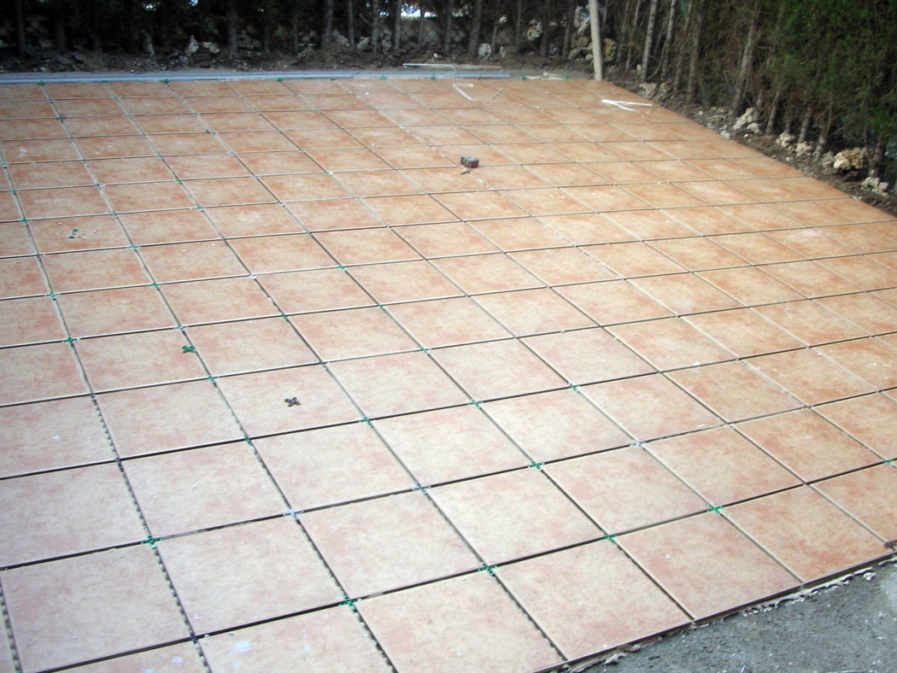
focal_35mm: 40
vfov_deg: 36.0
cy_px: 343
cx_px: 471
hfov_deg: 46.8
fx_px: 1037
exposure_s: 1/62.8
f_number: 3
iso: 50
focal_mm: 5.8
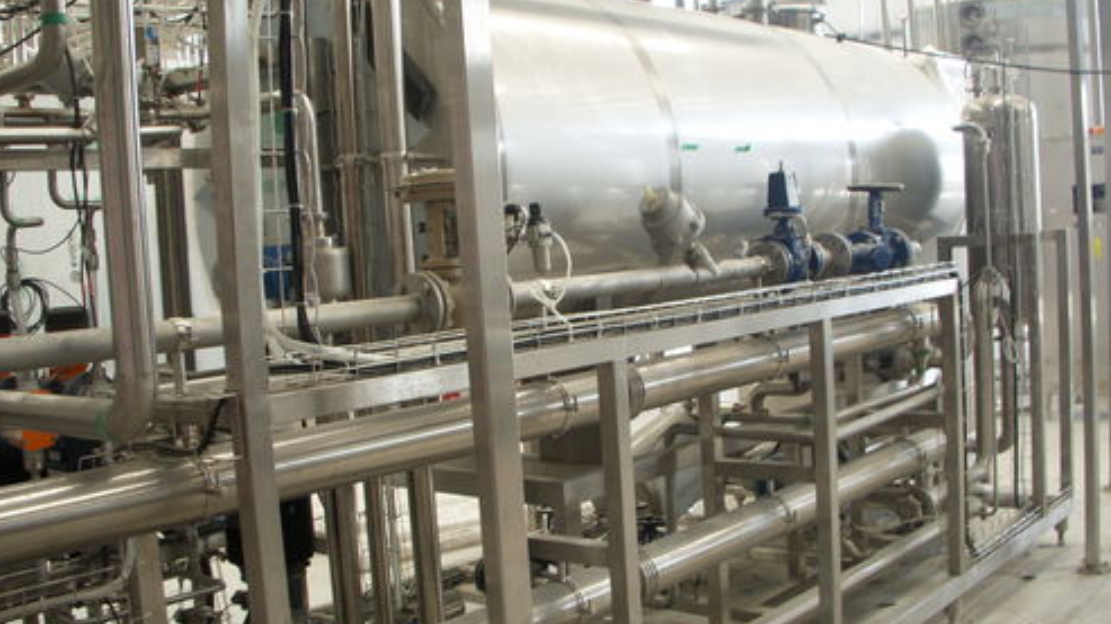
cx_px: 550
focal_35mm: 42
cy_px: 335
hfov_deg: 48.4
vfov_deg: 28.3
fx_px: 1237
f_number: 3.3
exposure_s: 1/30
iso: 125
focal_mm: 6.3
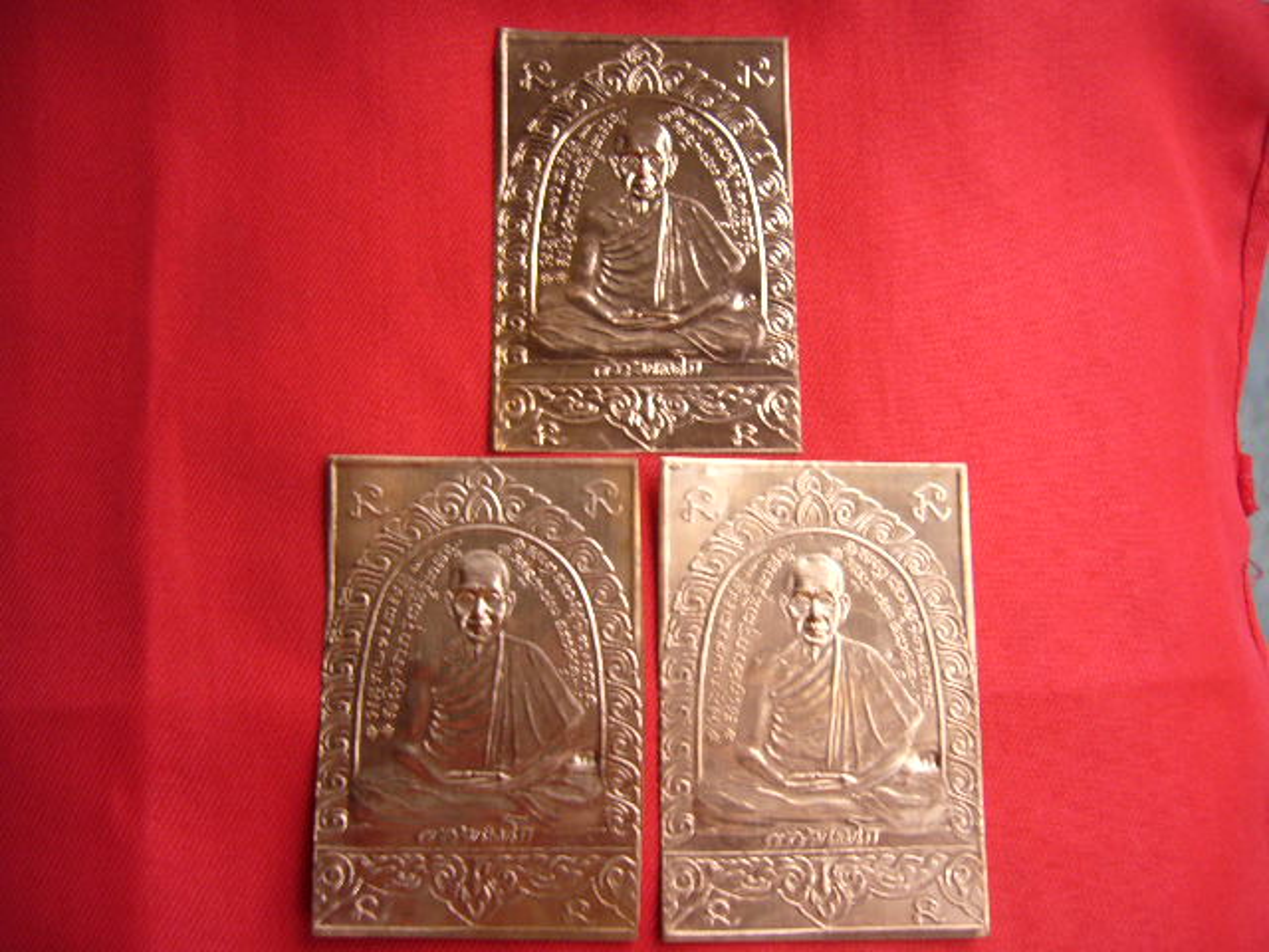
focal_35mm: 35
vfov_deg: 40.7
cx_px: 634
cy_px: 476
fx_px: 1283
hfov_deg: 52.6
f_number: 2.8
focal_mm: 5.8
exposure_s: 1/25
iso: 100
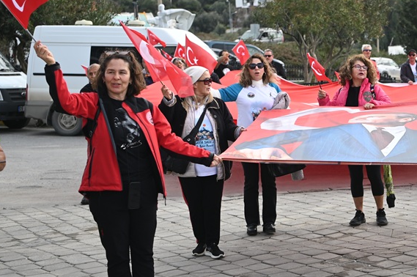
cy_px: 96
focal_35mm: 85
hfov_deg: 23.0
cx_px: 412
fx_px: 983
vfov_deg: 16.0
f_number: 2.8
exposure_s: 1/800
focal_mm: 40
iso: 100
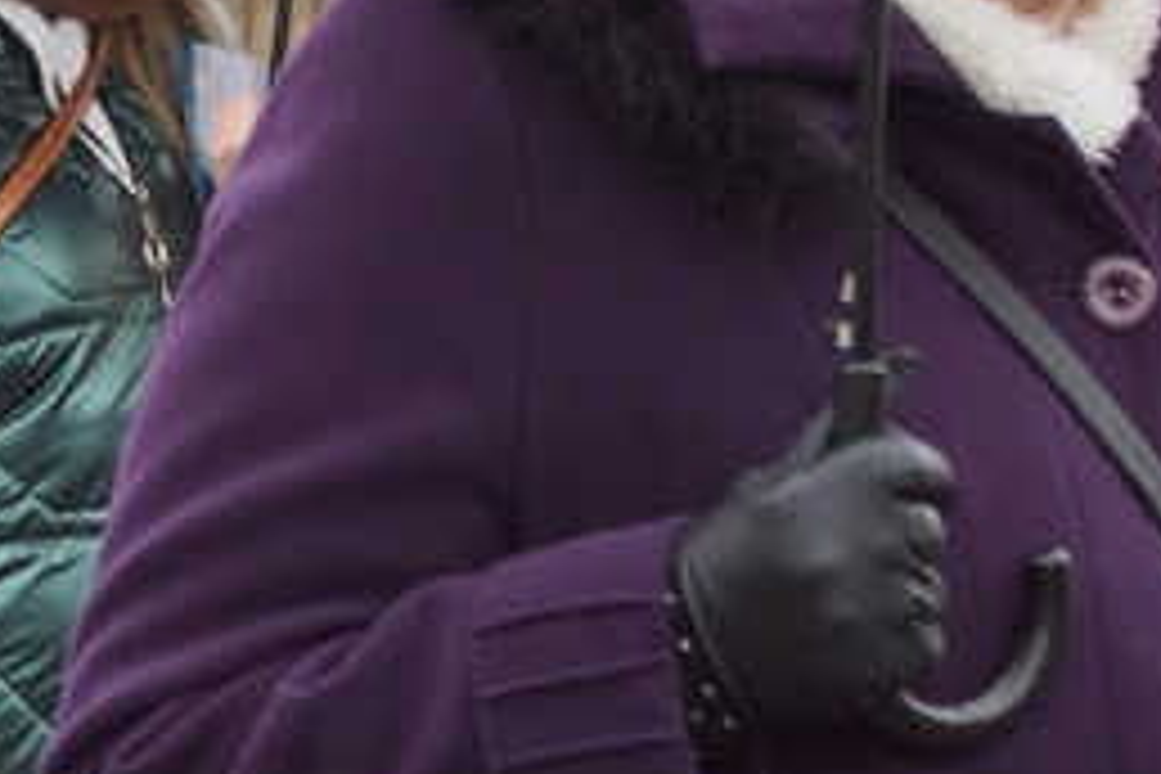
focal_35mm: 233
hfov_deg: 8.8
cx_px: -158
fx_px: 7514
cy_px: 434
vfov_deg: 5.9
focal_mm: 40
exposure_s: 1/160
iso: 400
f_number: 4.5
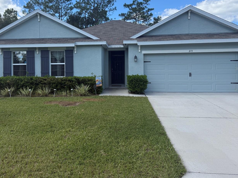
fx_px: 213
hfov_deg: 58.1
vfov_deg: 45.1
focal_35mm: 31
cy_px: 68
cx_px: 100
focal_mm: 6.76
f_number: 1.78
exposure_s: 1/3279
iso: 100
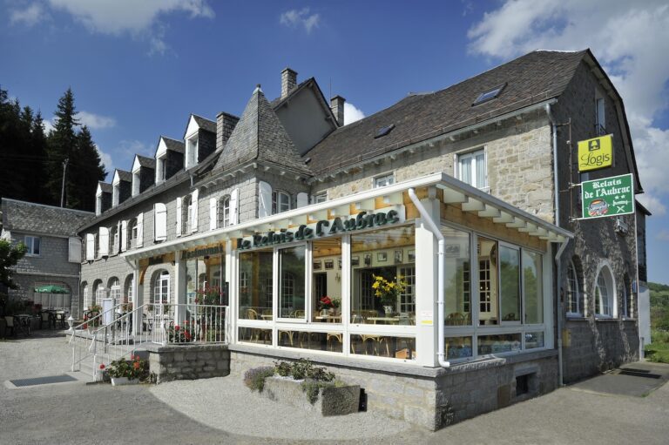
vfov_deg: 61.9
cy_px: 222
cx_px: 334
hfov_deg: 84.0
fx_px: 371
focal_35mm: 20
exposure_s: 1/250
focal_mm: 20
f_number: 13
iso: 200
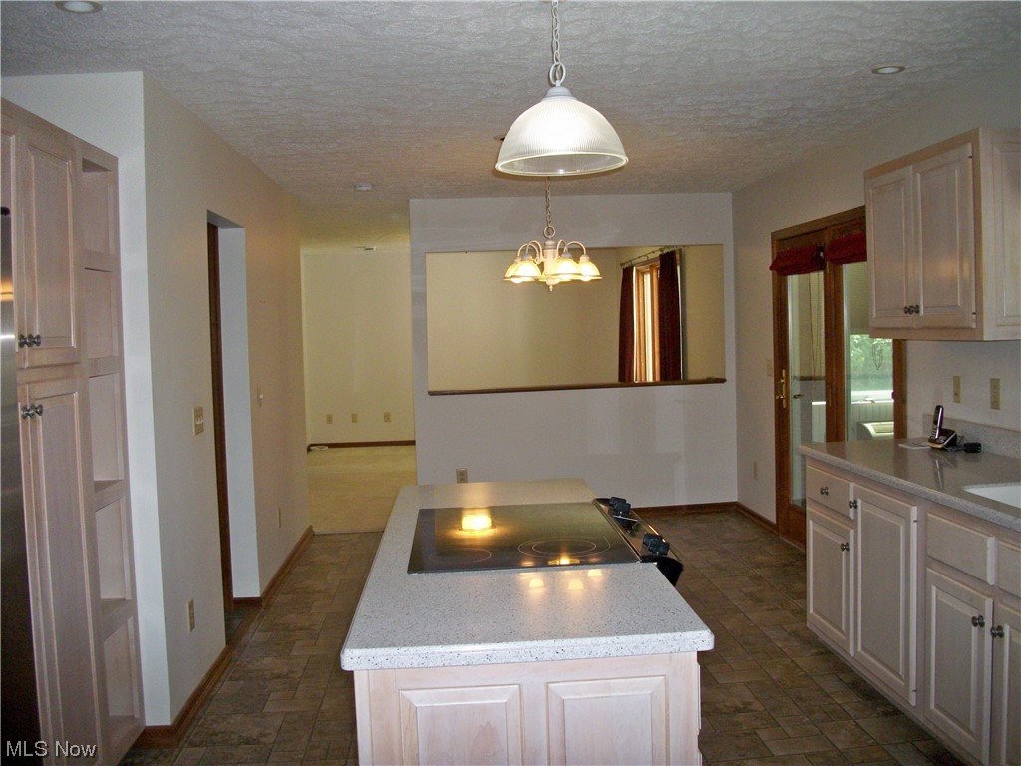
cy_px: 383
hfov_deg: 56.8
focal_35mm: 32
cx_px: 510
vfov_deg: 44.2
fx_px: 944
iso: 160
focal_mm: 5.7
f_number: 2.9
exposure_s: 1/125
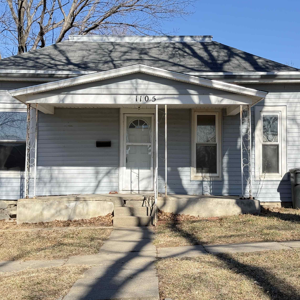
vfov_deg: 30.0
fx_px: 559
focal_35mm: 57
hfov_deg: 30.0
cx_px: 151
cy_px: 150
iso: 80
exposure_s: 1/2342
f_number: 1.78
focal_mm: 6.76
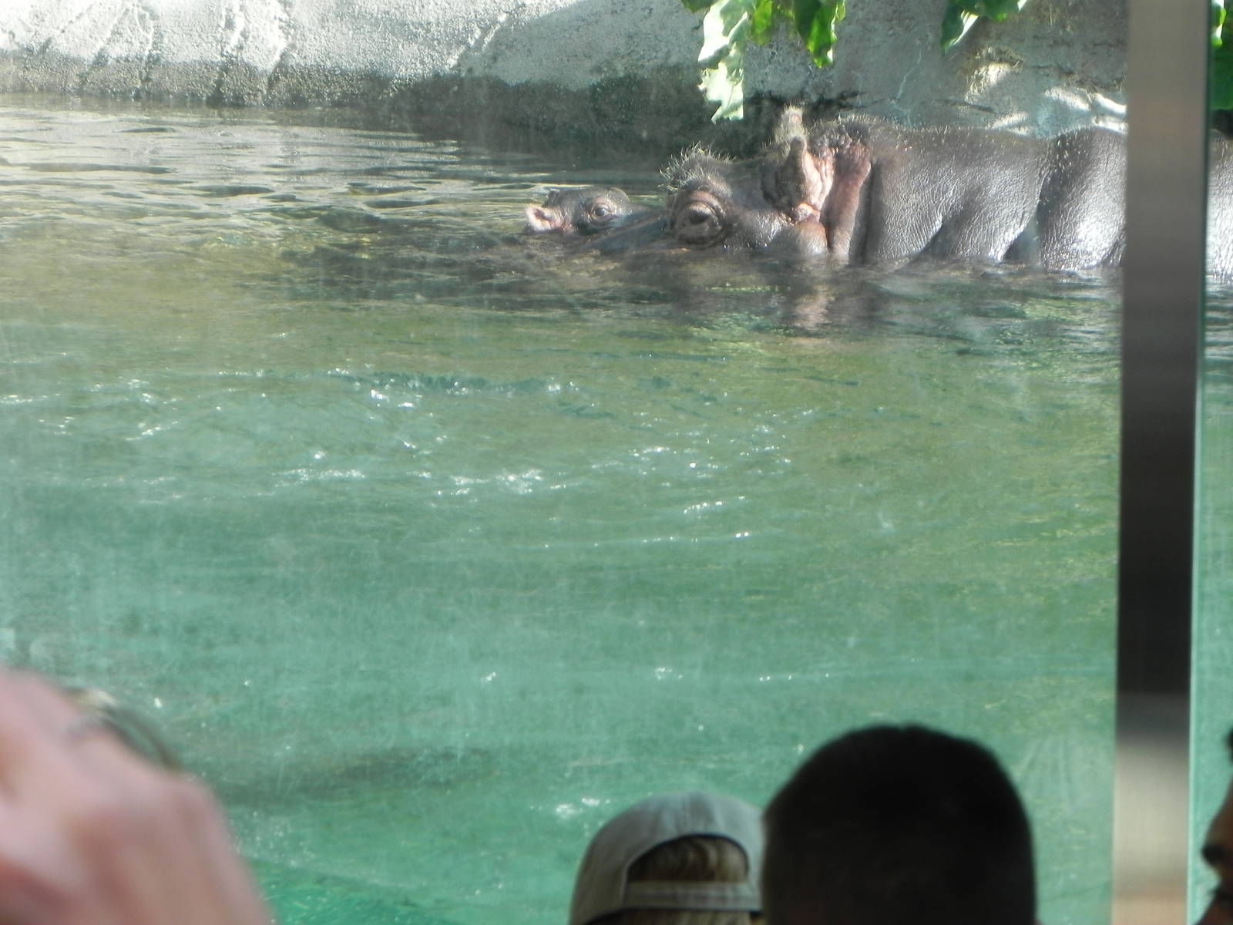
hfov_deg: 12.2
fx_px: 5770
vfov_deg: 9.2
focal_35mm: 162
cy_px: 462
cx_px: 616
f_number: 4.5
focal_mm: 28.8
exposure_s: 1/117
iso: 160
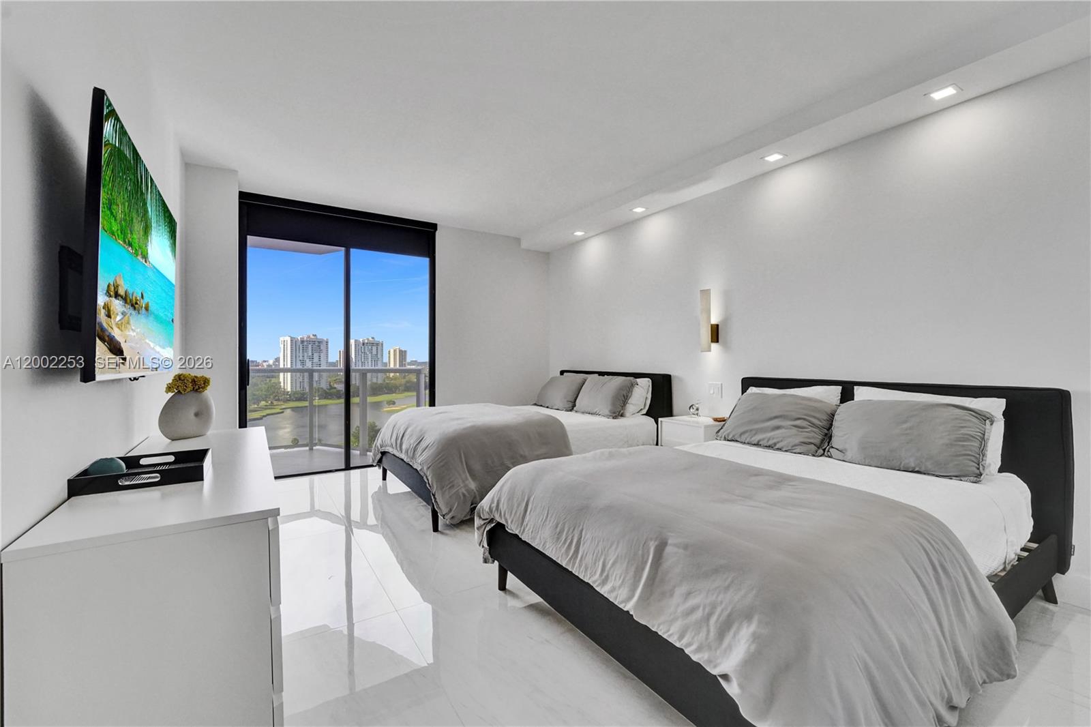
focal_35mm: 14
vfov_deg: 81.2
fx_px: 424
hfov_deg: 104.3
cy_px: 364
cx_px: 546
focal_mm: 14
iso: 1250
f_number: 8
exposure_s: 1/500
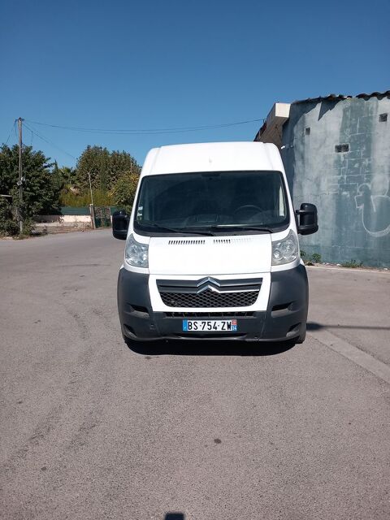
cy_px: 260
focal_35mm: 27
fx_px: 406
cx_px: 195
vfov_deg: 65.3
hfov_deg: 51.4
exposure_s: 1/910
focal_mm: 4
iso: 20
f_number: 1.8
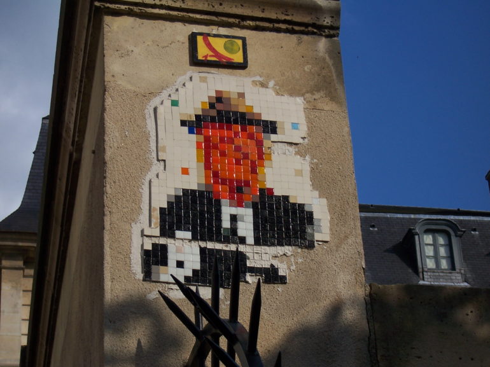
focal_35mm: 108
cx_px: 245
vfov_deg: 13.7
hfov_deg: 18.2
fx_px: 1528
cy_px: 184
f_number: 5.6
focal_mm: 18
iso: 80
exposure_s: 1/750
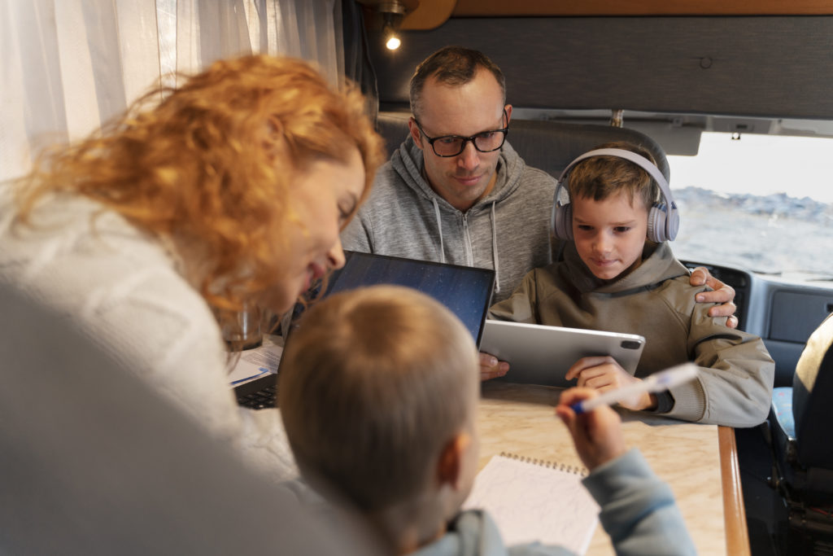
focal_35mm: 31
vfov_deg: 42.3
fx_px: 717
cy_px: 278
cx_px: 416
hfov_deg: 60.3
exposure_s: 1/125
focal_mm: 31
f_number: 2.8
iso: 400
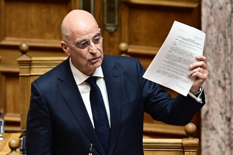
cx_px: 116
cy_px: 78
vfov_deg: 5.2
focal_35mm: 262
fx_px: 1696
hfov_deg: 7.9
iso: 500
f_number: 3.2
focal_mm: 175
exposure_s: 1/160
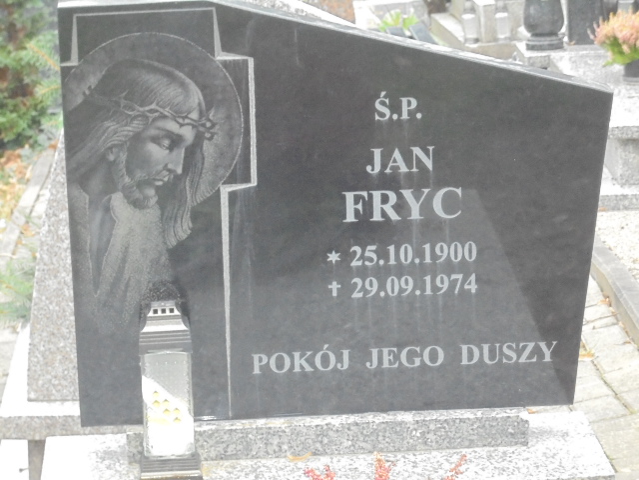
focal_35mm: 156
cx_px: 320
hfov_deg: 12.7
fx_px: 2880
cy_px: 240
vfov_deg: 9.5
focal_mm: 27.6
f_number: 6.5
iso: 800
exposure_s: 1/30
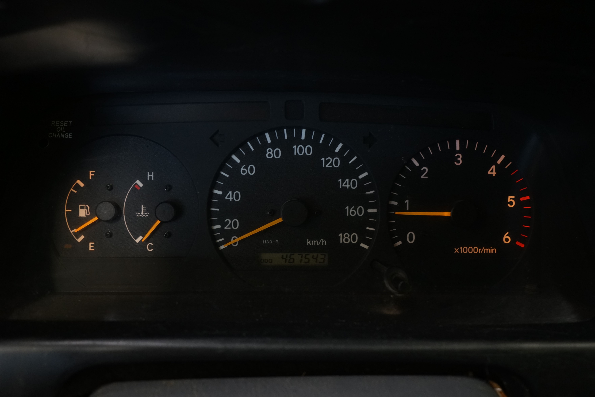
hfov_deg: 63.7
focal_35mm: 29
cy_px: 198
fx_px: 479
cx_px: 298
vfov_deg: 45.0
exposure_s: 1/20
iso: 1600
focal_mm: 29
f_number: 5.6
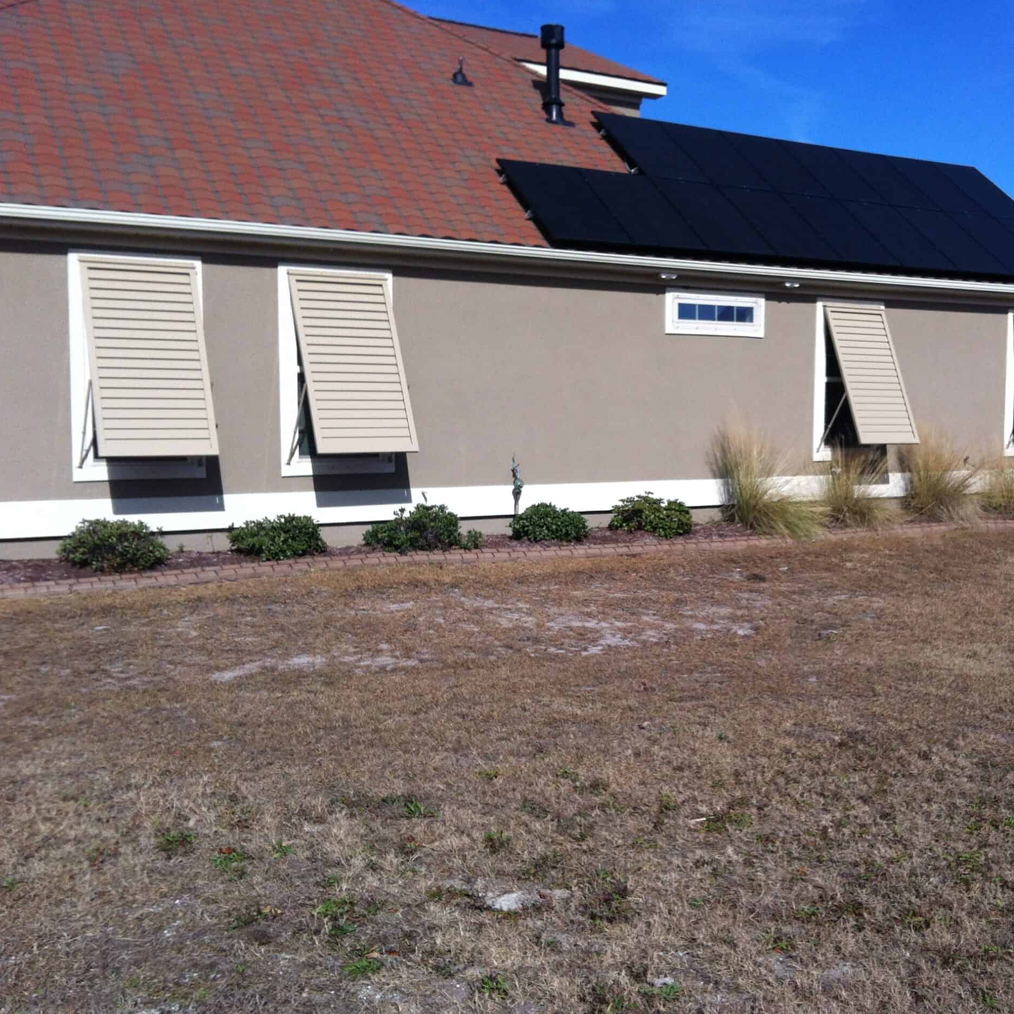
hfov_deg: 39.6
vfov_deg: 40.0
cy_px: 511
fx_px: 1392
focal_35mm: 42
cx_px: 669
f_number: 2.8
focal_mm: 3.85
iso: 80
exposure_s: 1/2011
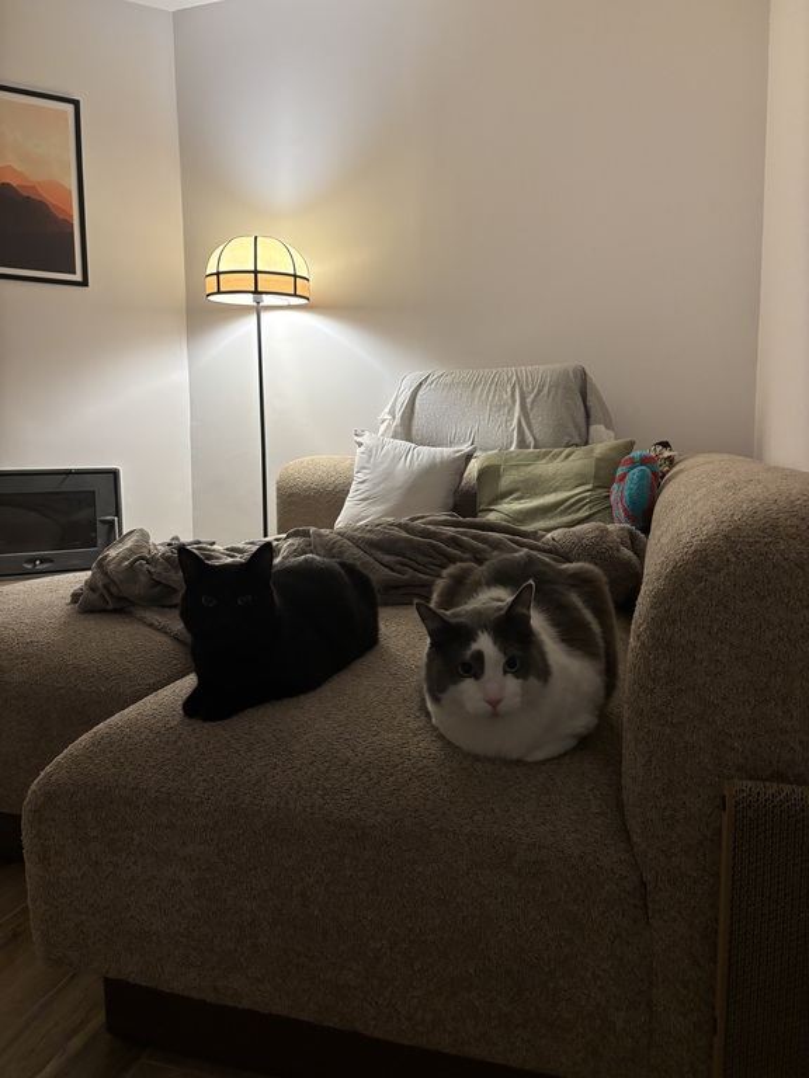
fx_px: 810
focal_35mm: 26
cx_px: 404
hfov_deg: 53.1
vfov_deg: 67.3
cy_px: 539
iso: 320
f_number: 1.6
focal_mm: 5.96
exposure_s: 1/50
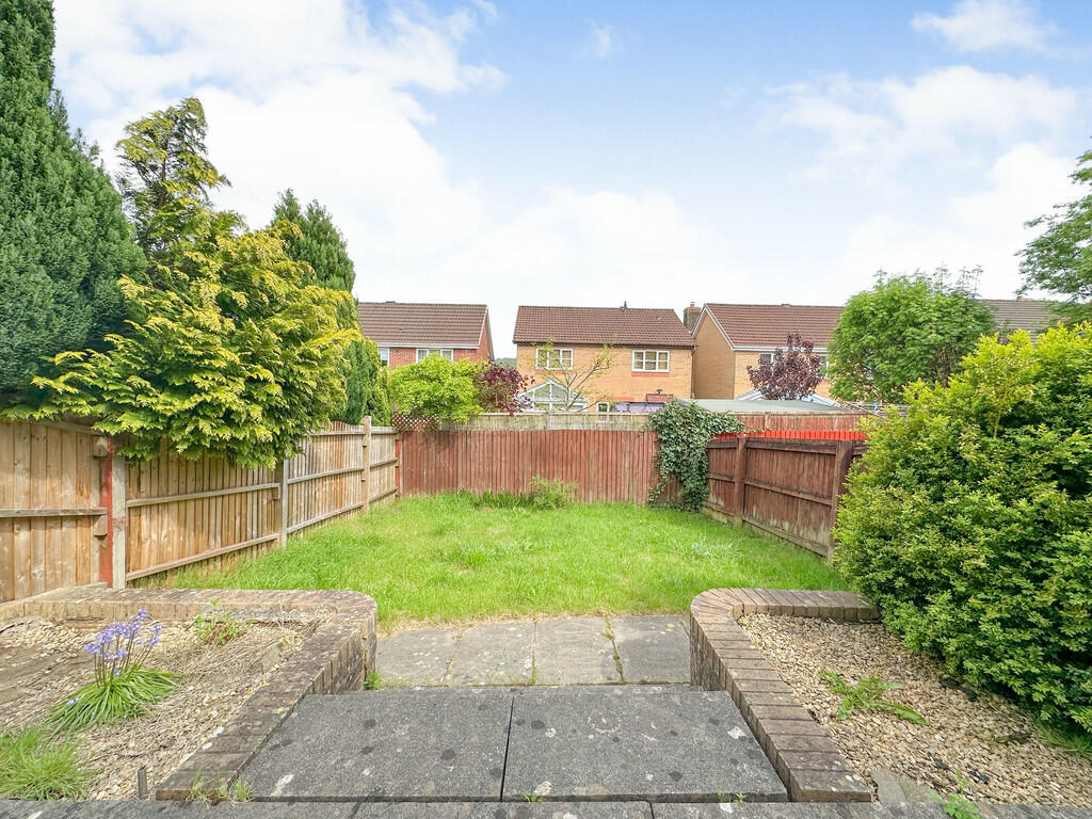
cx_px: 546
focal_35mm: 14
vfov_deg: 85.7
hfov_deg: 102.1
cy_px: 410
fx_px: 442
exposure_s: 1/1250
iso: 40
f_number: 2.2
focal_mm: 2.22
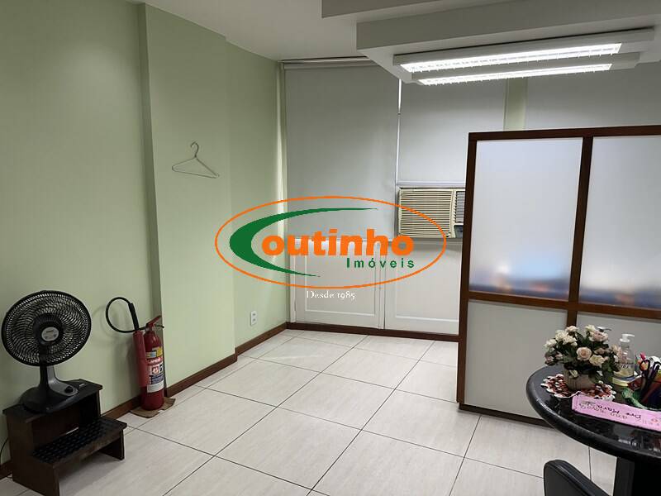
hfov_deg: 71.6
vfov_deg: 56.8
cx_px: 330
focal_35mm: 24
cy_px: 248
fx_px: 458
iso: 100
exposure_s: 1/120
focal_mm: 6.86
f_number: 1.78
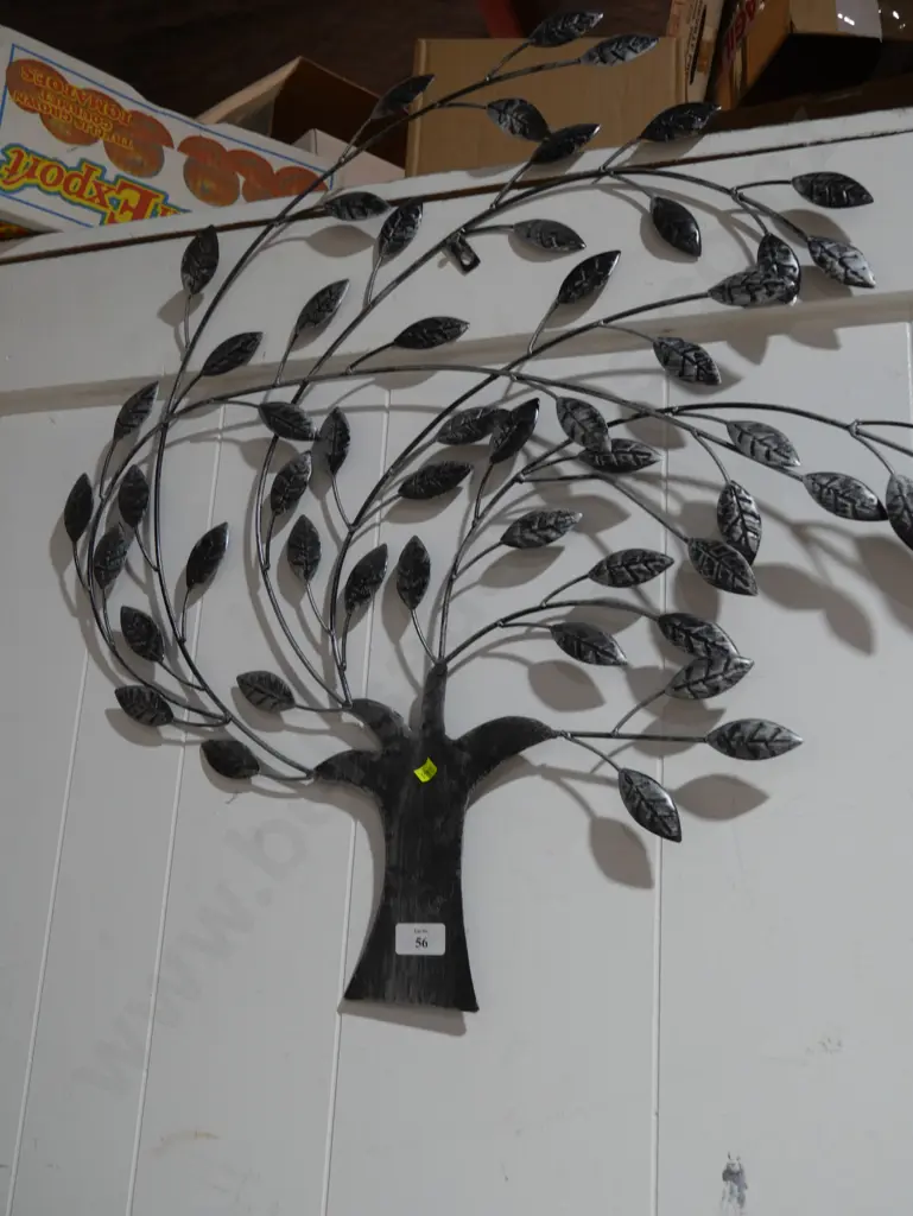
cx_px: 456
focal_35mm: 38
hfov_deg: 37.8
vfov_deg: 49.0
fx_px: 1335
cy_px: 608
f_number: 4.1
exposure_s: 1/60
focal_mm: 19
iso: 500
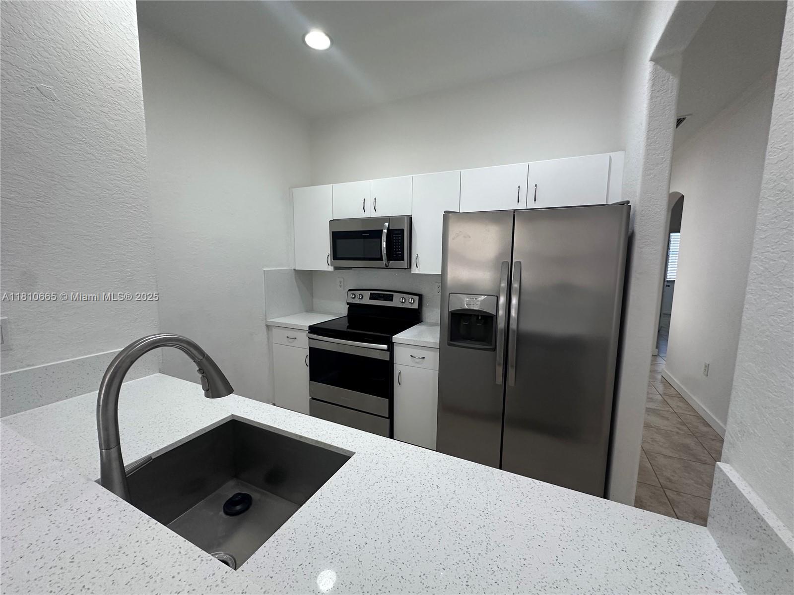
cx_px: 397
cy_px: 298
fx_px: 321
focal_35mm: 14
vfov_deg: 85.7
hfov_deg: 102.1
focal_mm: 2.22
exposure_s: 1/120
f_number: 2.2
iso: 250
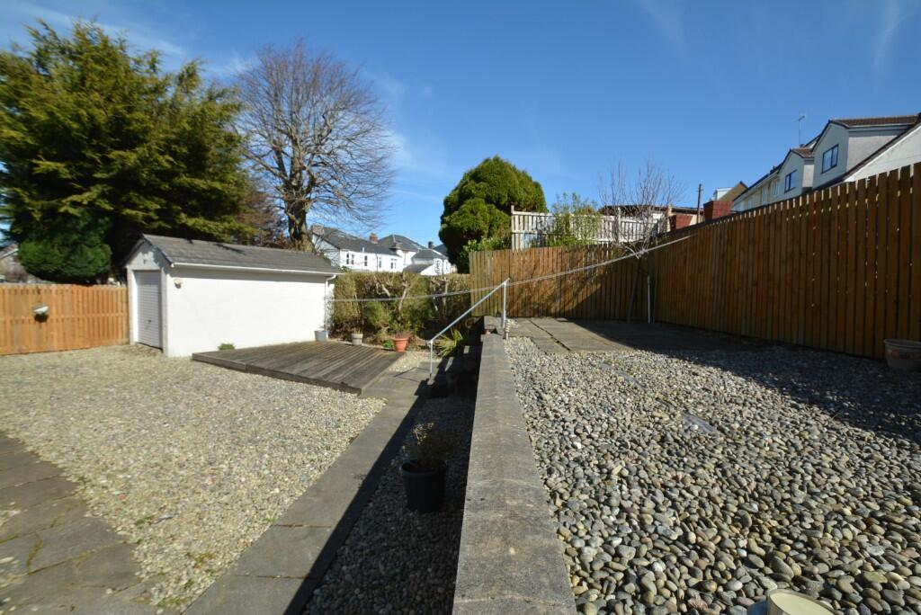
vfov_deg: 72.1
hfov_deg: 94.9
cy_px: 308
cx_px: 460
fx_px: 422
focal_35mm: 16
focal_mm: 11
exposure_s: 1/250
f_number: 8
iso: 100
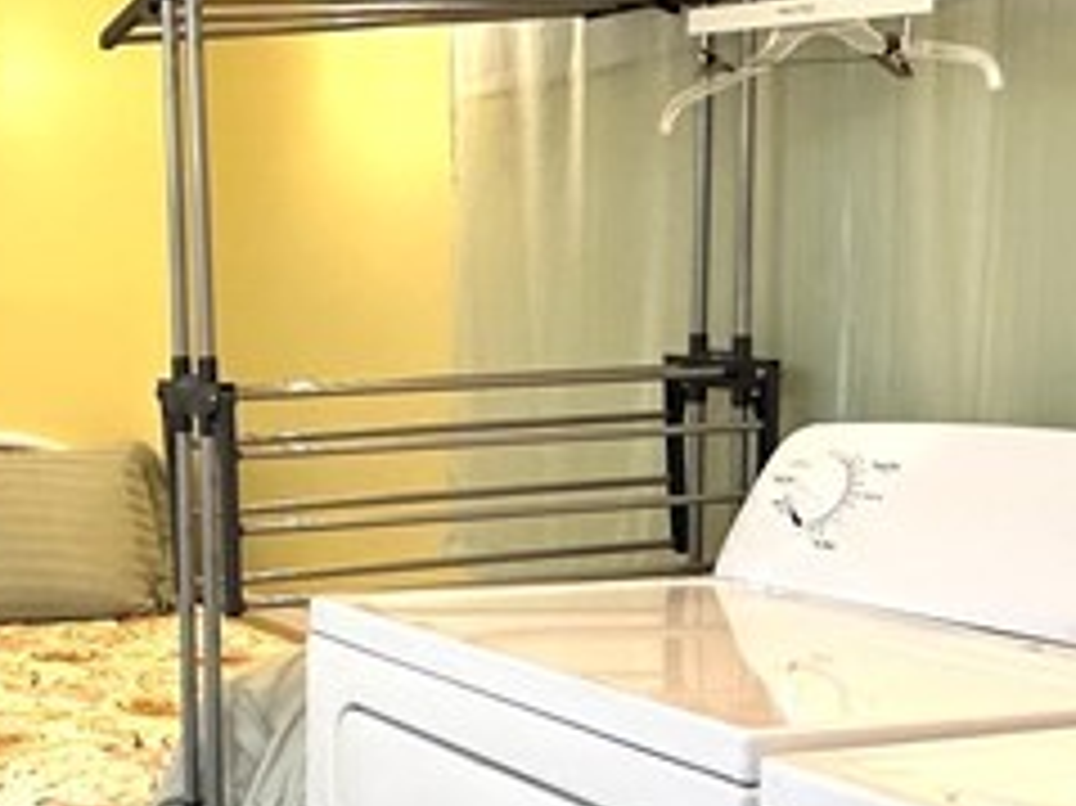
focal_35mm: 60
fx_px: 1864
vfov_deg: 24.4
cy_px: 459
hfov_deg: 30.5
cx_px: 77
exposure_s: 1/60
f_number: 2.2
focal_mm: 2.22
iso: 250
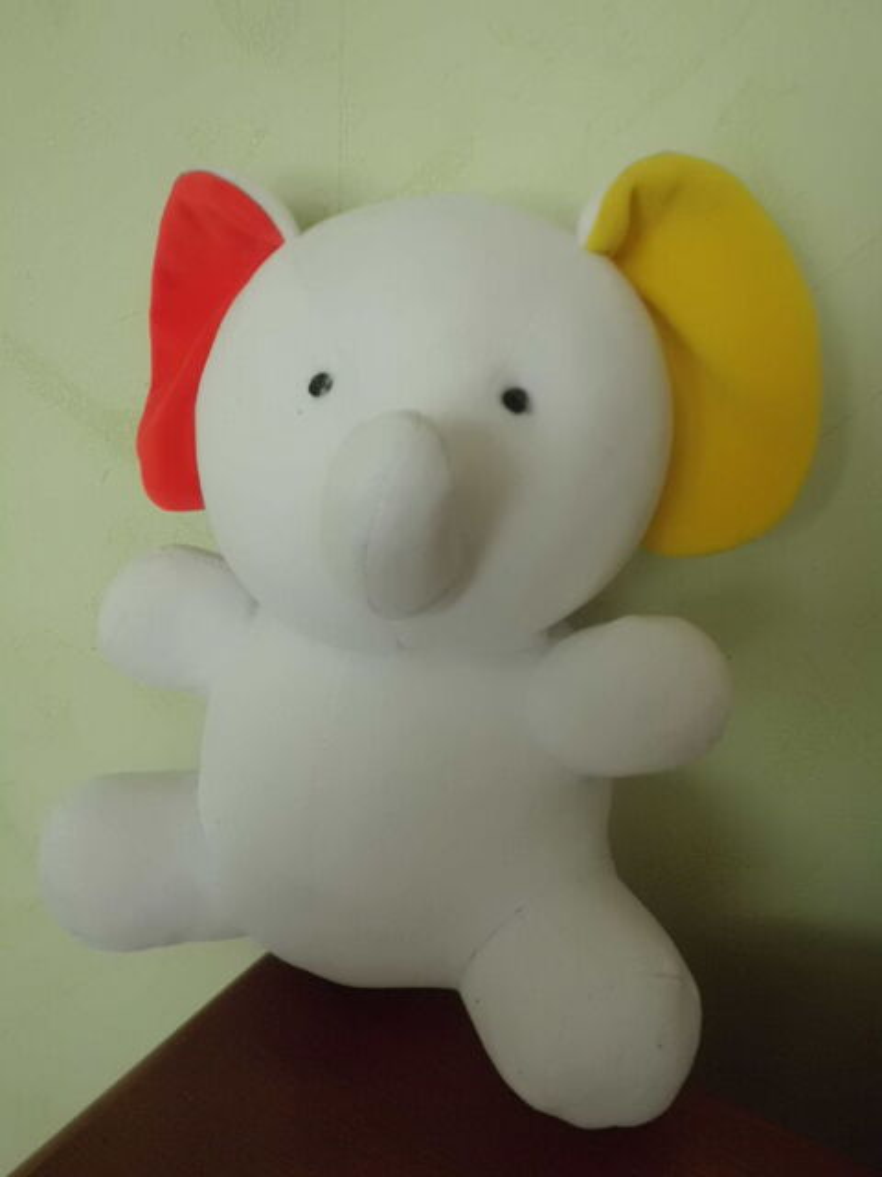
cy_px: 588
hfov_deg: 53.1
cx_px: 441
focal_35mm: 26
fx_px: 883
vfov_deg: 67.3
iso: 400
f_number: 3.2
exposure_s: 1/100
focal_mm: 4.6
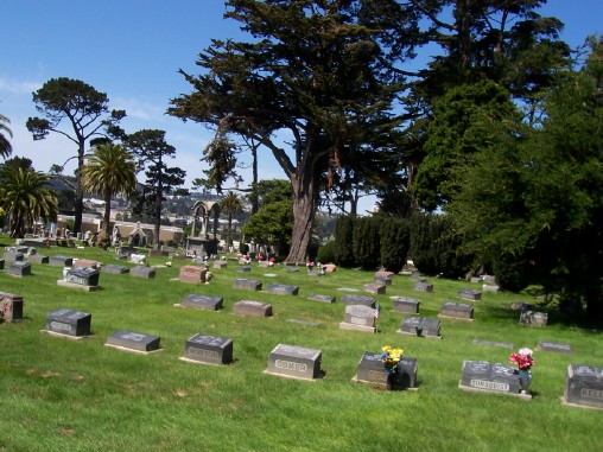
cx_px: 302
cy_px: 226
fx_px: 645
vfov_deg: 38.7
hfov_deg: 50.1
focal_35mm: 37
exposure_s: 1/500
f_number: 5.6
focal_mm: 5.6
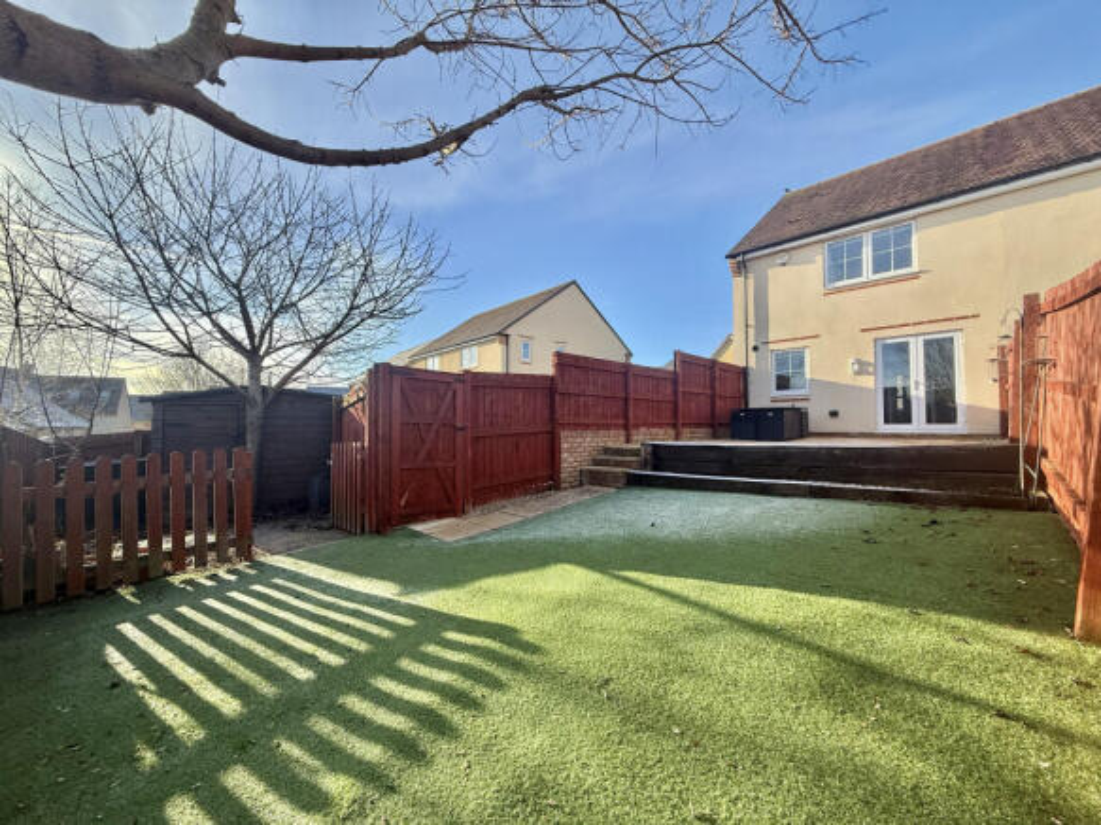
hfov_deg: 102.1
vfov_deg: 85.7
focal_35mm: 14
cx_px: 550
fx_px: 445
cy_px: 412
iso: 50
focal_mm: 2.22
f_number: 2.2
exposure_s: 1/928
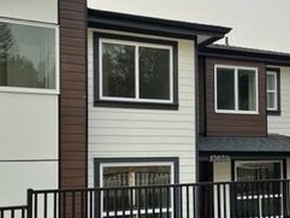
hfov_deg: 35.4
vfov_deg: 27.0
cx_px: 172
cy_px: 138
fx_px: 453
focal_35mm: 54
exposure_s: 1/3300
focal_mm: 4.2
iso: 32
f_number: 1.6
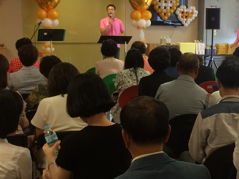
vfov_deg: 21.6
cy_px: 101
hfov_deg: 28.0
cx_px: 190
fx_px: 469
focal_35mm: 68
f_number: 2.2
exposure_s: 1/30
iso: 64
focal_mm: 4.15
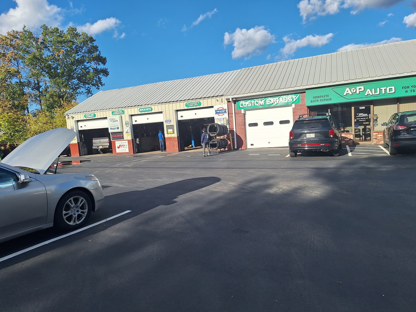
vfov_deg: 58.9
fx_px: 276
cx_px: 208
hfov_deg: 73.9
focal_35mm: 23
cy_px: 156
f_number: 1.8
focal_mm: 5.54
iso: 40
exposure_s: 1/3390
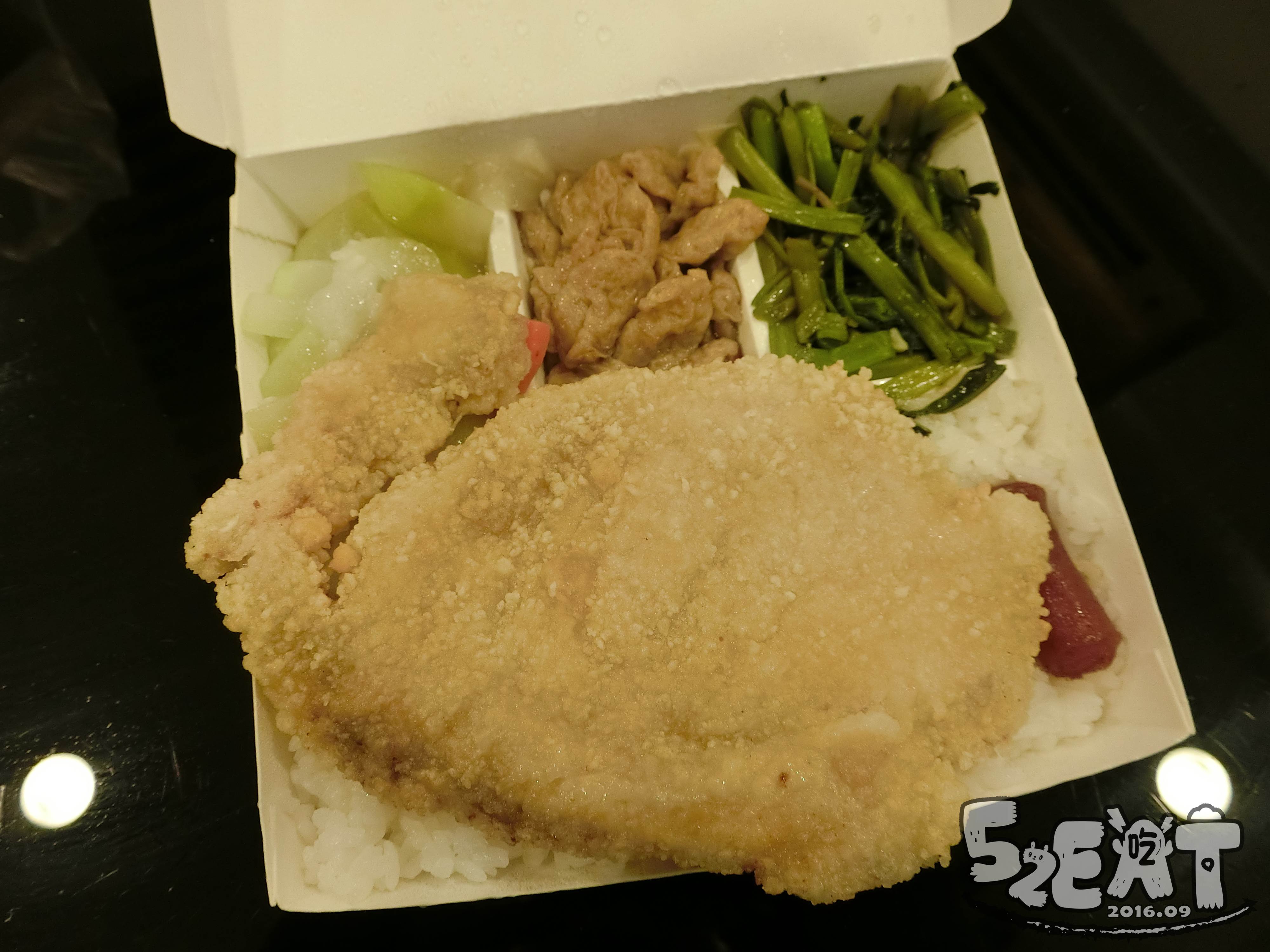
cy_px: 476
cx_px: 635
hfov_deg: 69.4
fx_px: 917
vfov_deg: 54.9
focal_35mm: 25
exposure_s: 1/40
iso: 400
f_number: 2.8
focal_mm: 5.4
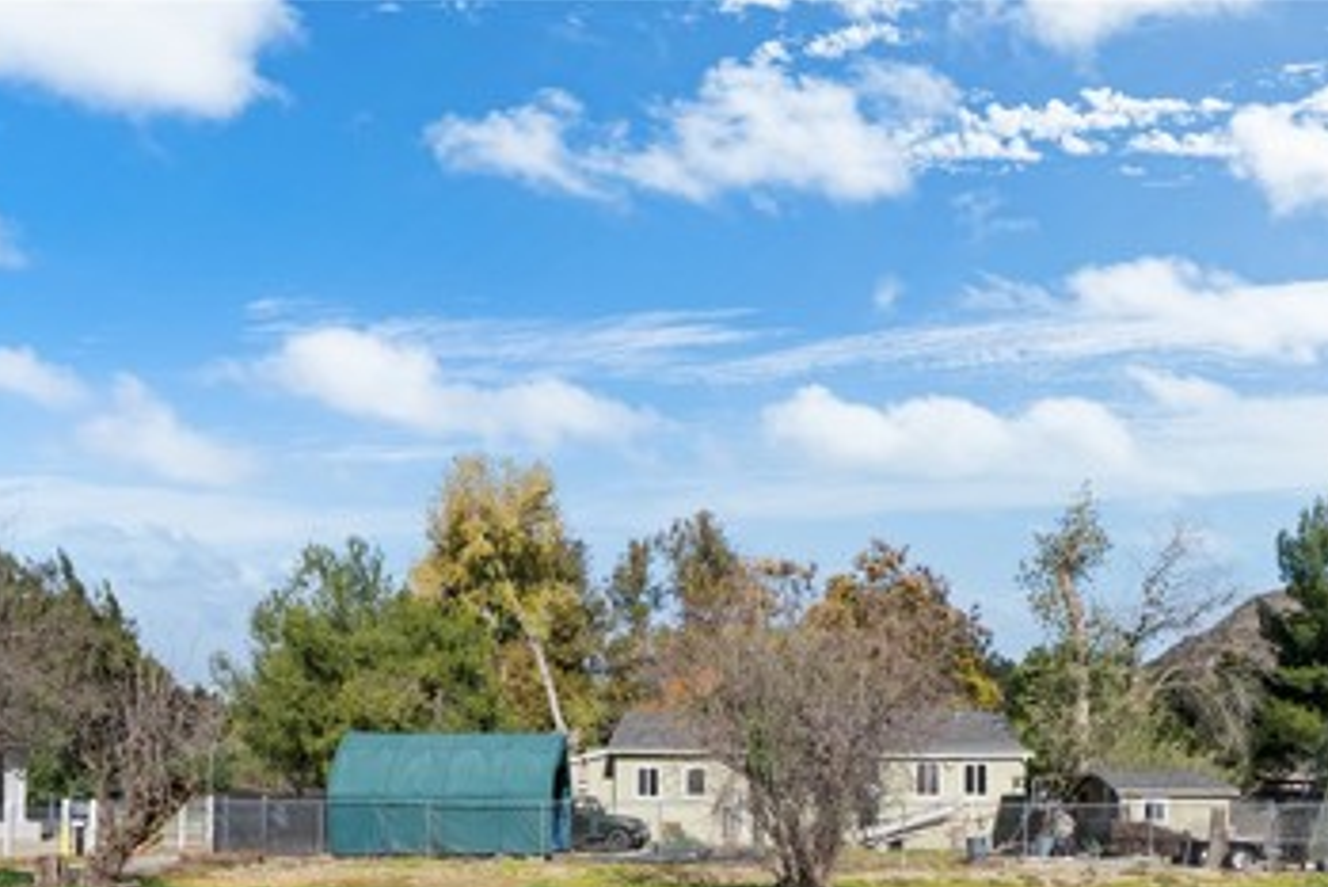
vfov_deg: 37.2
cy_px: 809
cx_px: 685
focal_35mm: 33
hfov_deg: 57.2
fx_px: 1218
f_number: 9
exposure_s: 1/500
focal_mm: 18
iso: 250
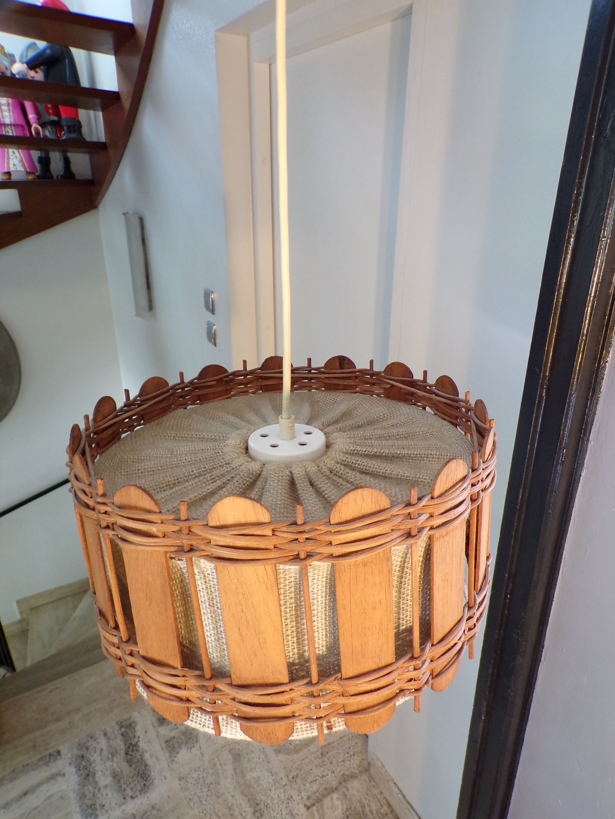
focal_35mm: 24
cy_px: 410
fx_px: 569
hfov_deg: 56.8
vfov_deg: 71.6
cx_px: 308
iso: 239
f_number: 3
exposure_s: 1/17
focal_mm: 4.3
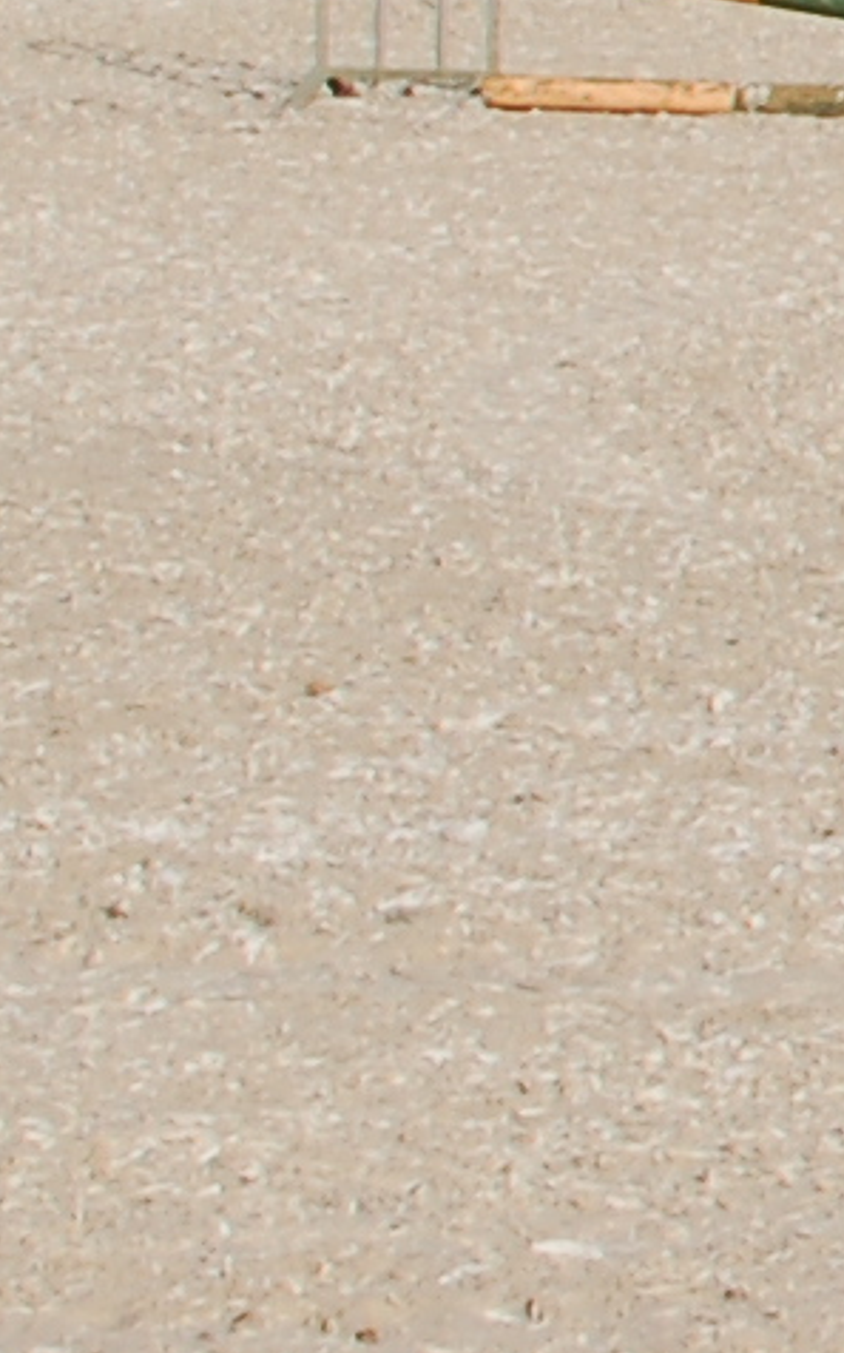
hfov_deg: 4.5
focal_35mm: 251
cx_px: 3993
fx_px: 9249
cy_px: -426
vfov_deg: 8.2
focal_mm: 26
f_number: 10
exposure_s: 1/320
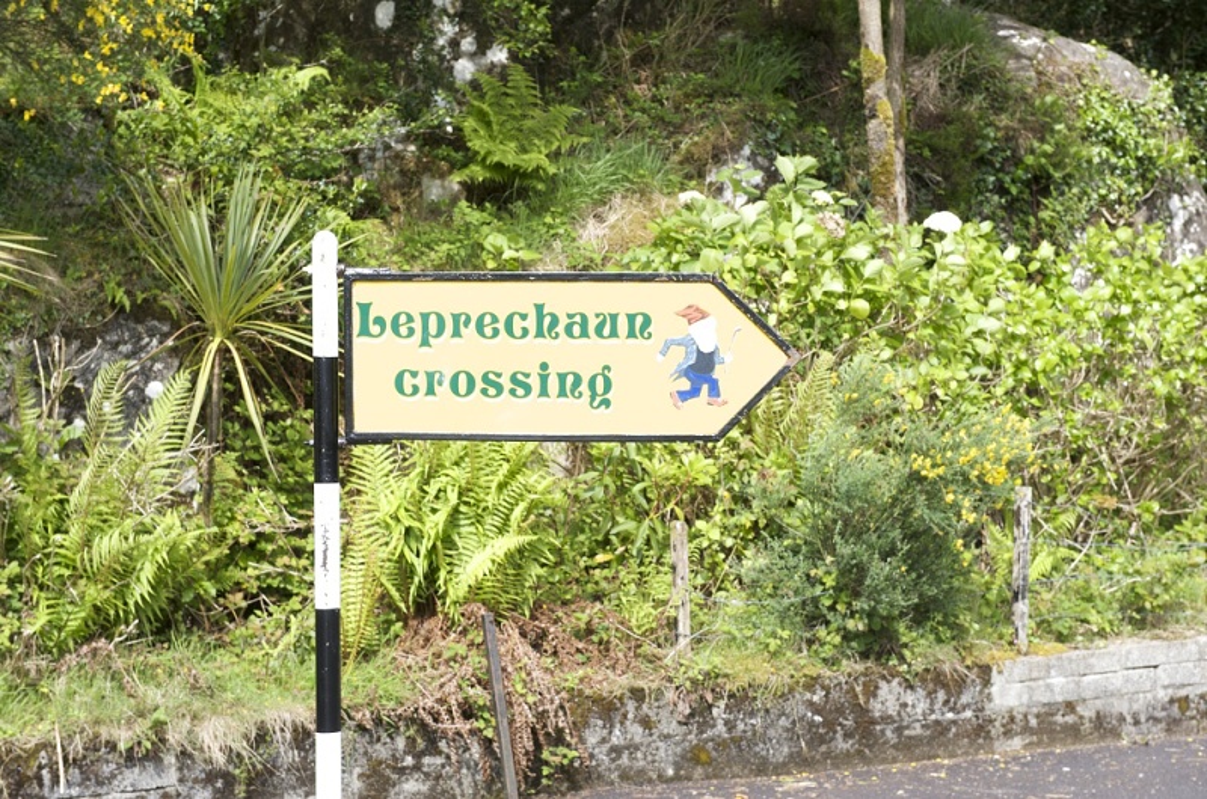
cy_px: 400
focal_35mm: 70
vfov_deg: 19.4
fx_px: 2342
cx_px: 604
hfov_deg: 28.9
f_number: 10
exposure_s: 1/400
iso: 400
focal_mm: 70
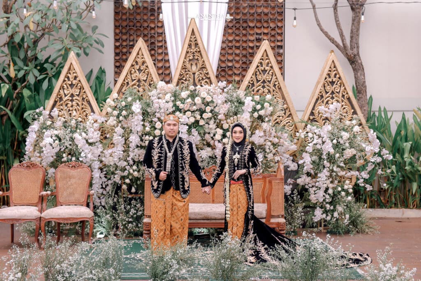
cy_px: 140
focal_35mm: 55
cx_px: 210
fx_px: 644
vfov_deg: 24.7
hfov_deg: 36.2
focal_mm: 55
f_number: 4.5
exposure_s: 1/80
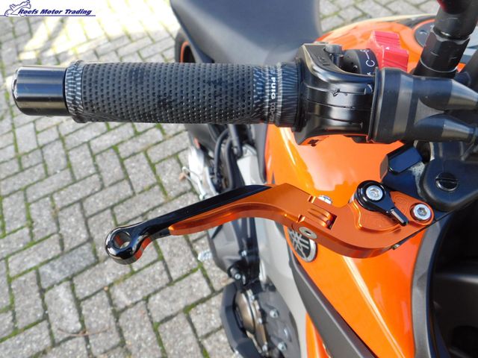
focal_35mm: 30
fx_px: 414
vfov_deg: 46.8
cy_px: 179
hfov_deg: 60.0
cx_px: 239
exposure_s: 1/125
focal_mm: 5.3
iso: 125
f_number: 3.2
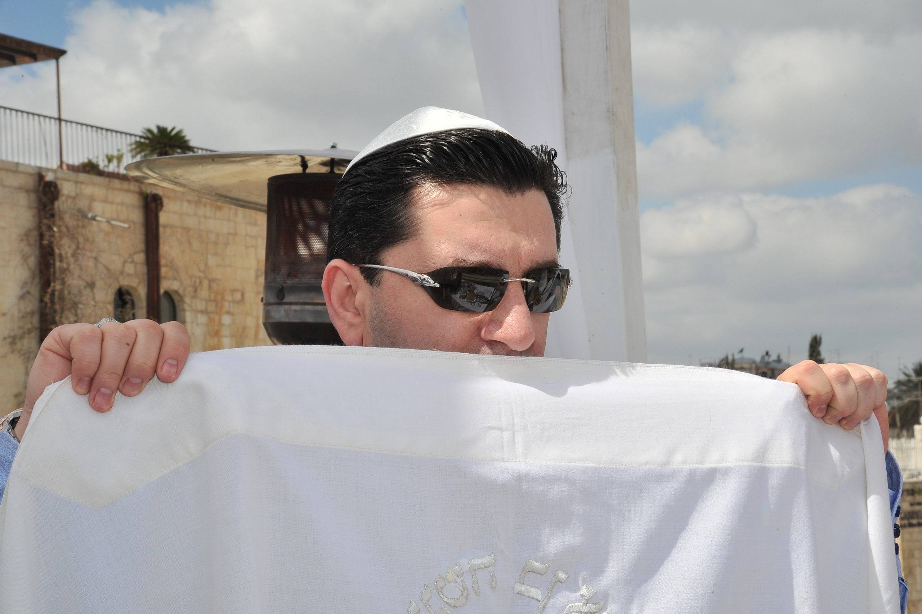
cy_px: 307
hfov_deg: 27.0
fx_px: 1920
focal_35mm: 75
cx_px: 461
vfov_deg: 18.2
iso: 500
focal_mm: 75
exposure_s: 1/250
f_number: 22
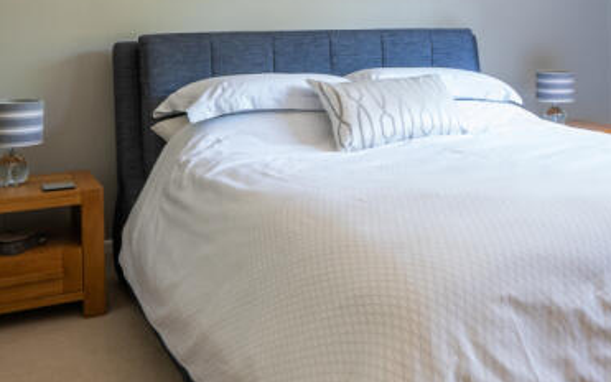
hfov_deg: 41.9
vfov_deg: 27.4
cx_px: 512
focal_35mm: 45
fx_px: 749
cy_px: 26
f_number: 11
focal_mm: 16
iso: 200
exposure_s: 1/6
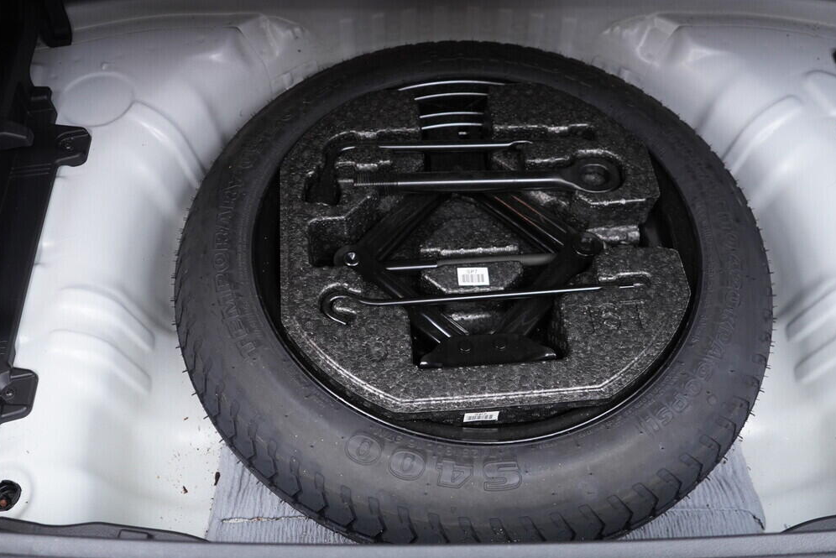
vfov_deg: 36.0
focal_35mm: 37
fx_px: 860
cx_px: 410
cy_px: 279
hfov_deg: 51.9
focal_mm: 24
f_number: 2.8
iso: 640
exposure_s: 1/40
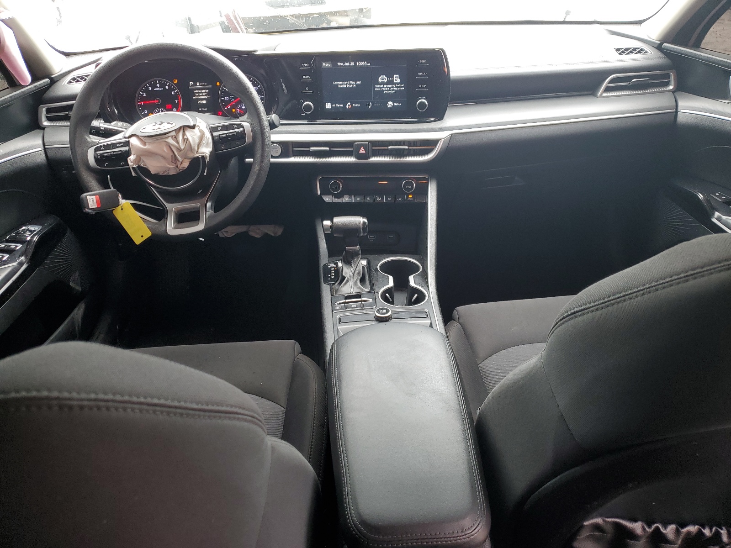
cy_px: 274
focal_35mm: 26
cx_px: 366
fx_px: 549
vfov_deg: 53.1
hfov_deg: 67.3
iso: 54
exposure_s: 1/60.2
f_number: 1.5
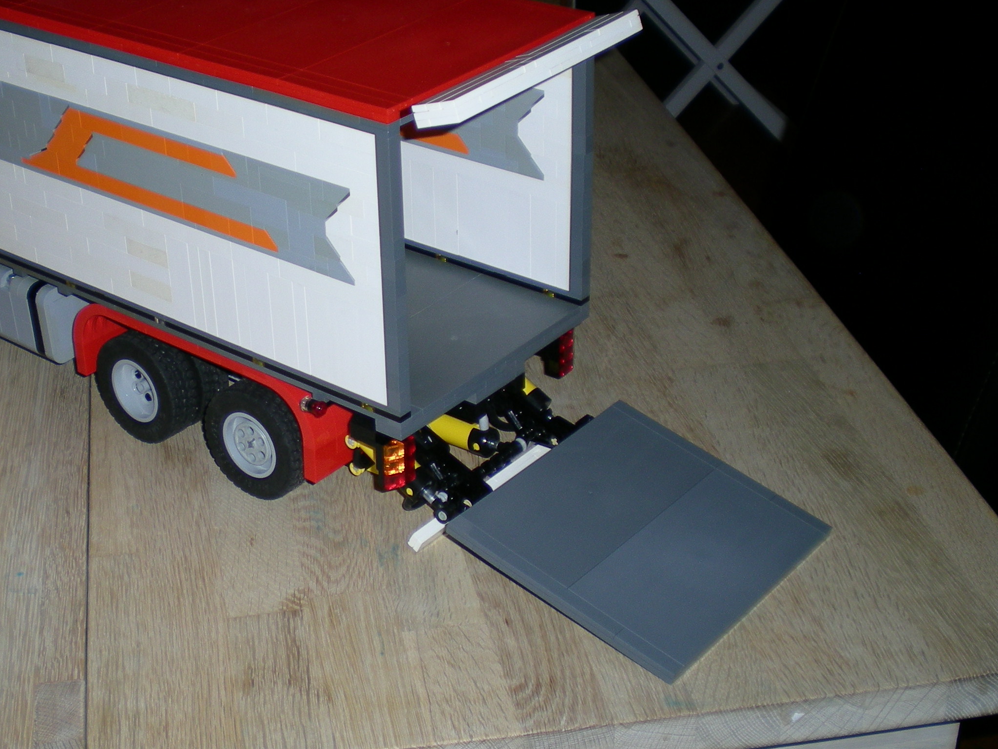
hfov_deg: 33.3
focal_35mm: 57
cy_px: 330
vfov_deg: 25.6
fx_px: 1643
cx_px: 297
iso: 50
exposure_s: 1/60
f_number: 3.1
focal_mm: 6.3
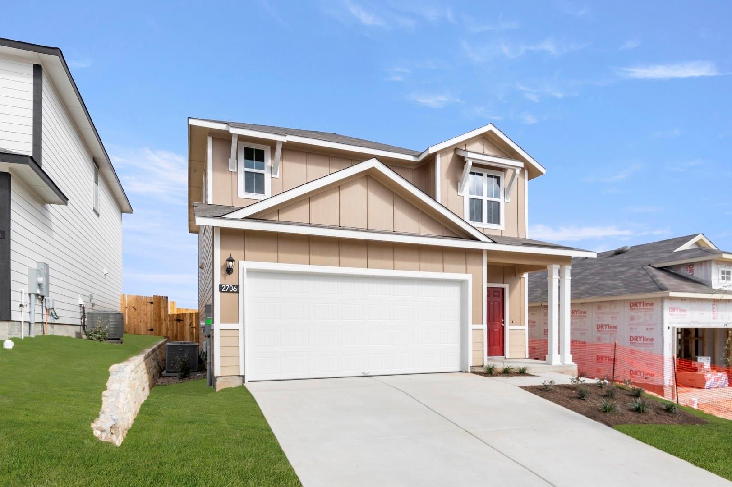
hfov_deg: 81.2
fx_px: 427
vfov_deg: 59.4
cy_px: 244
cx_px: 366
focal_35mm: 21
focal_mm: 14
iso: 400
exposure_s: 1/640
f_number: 8
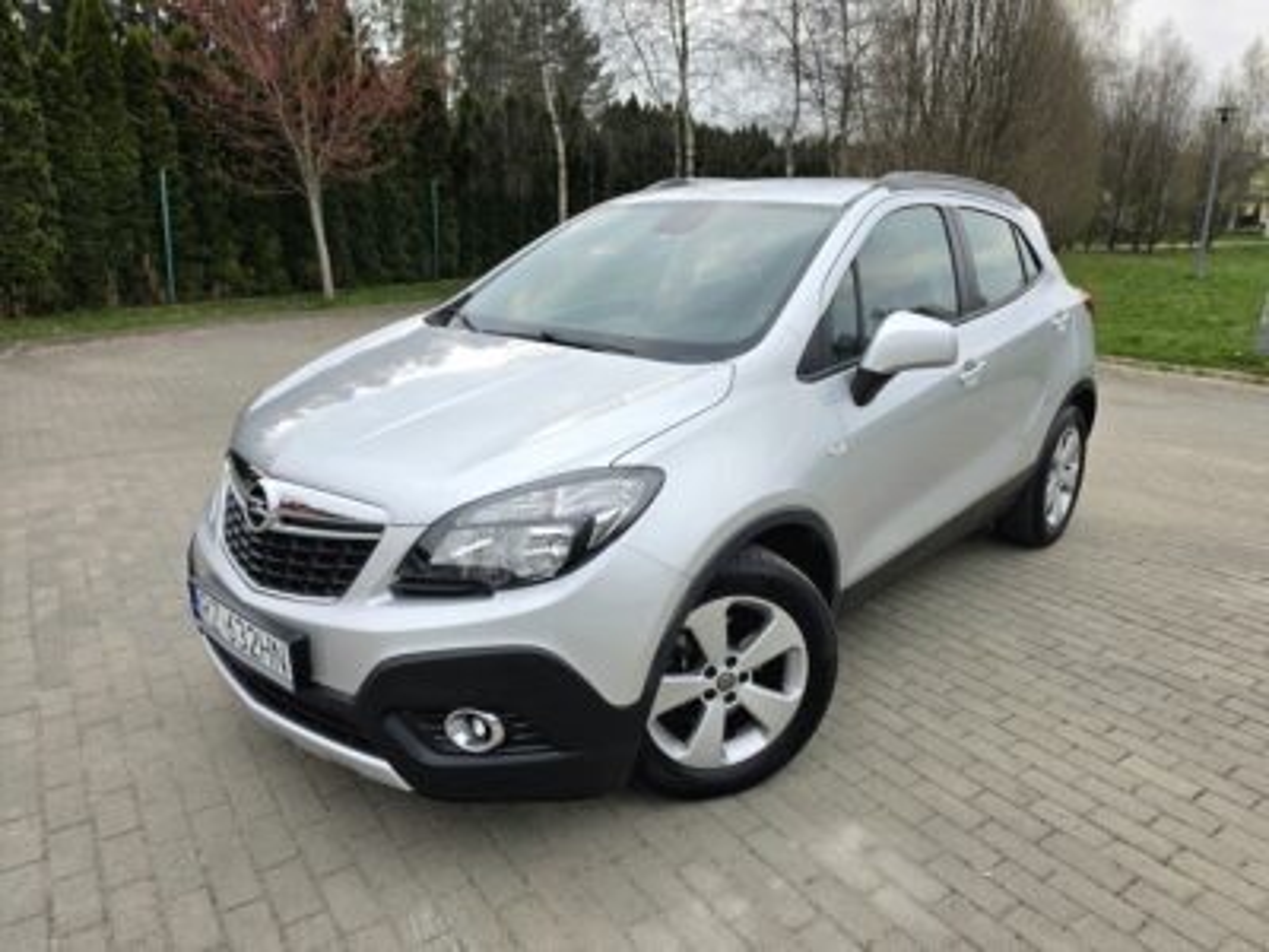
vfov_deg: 58.9
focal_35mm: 23
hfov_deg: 73.9
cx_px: 634
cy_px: 476
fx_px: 843
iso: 64
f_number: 1.4
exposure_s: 1/3333
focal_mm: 6.5
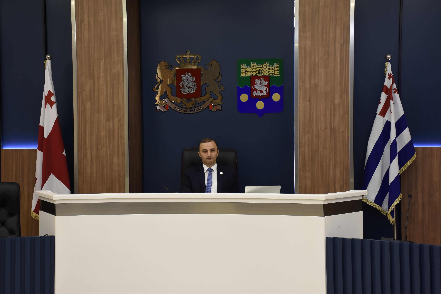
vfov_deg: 20.2
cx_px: 220
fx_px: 827
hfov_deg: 29.9
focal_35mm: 68
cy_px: 147
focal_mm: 45
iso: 1000
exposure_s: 1/80
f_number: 5.6
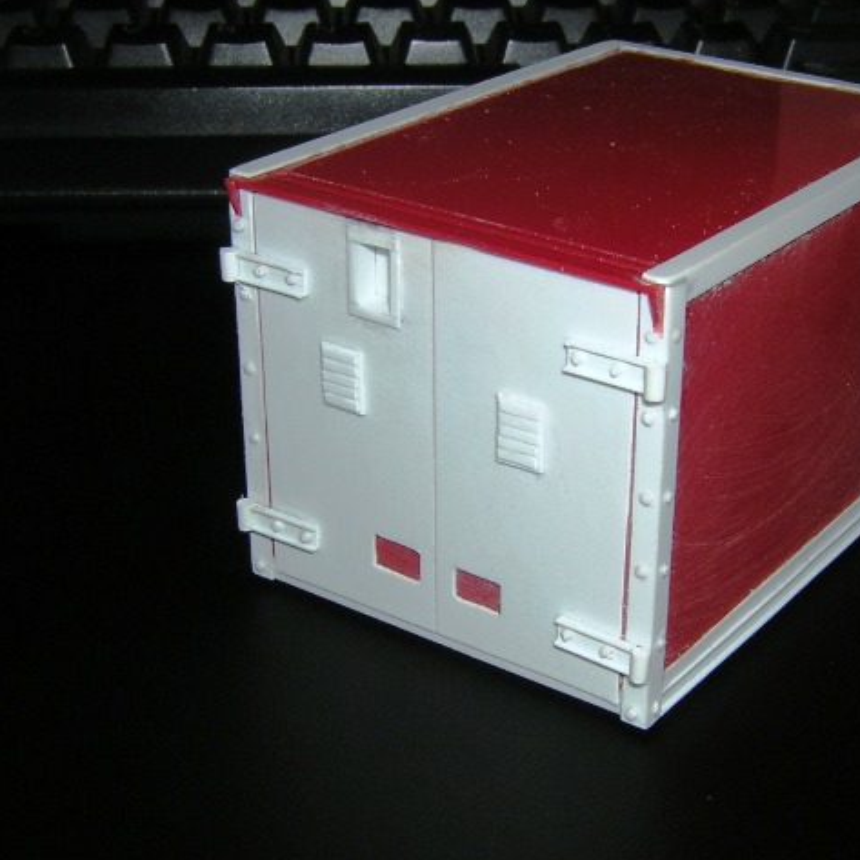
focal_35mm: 61
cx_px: 549
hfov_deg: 28.0
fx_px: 1715
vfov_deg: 28.2
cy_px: 429
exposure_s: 1/60.1
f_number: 6.2
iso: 100
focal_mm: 6.6
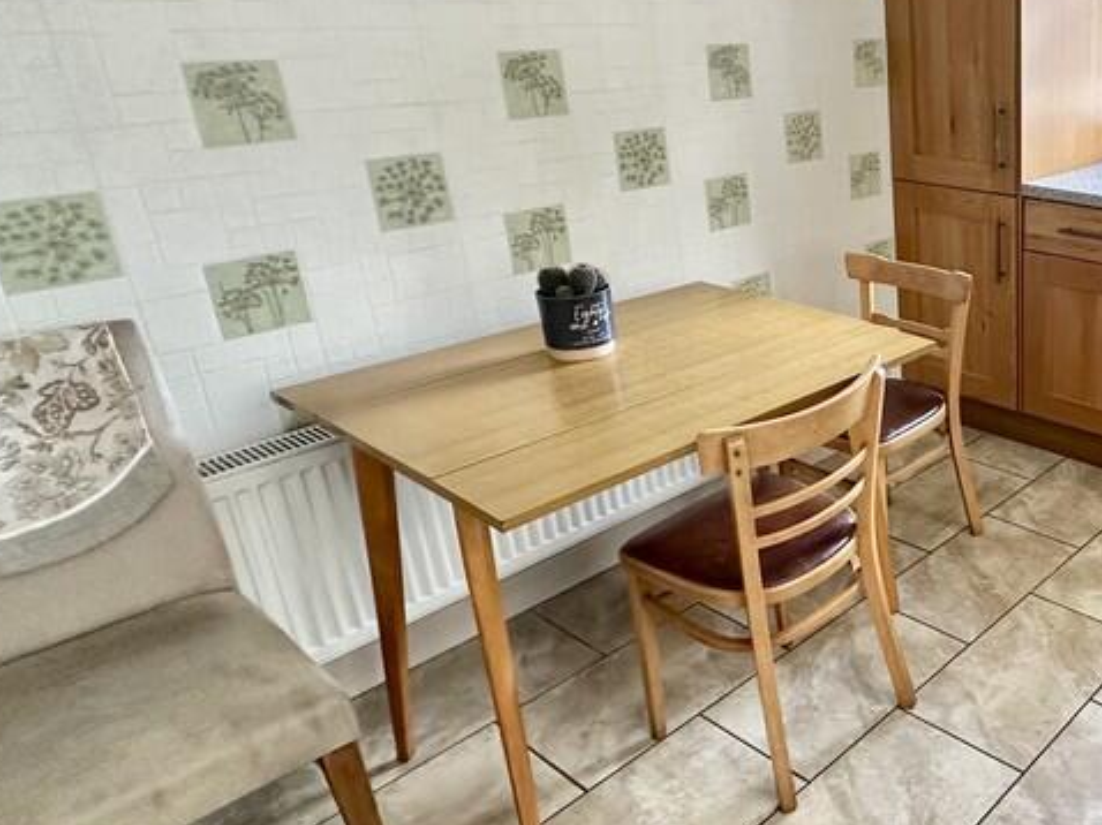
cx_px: 1072
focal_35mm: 30
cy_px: 336
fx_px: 955
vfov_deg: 46.5
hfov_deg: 50.1
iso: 320
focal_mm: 2.22
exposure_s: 1/99
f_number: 2.2
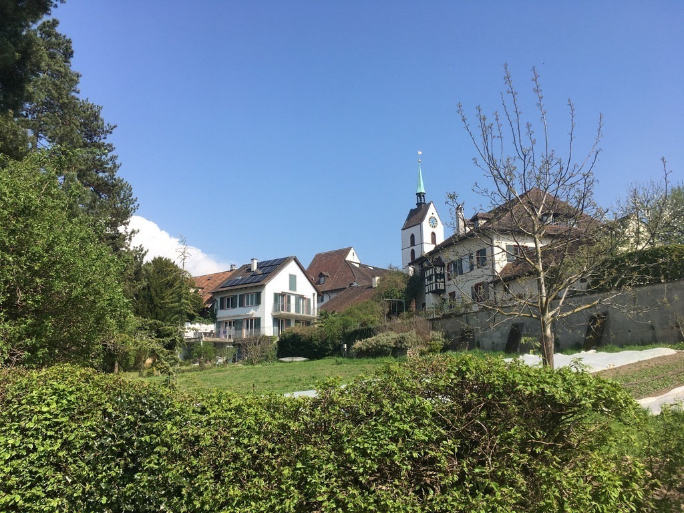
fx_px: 573
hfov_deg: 61.7
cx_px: 342
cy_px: 256
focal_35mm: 29
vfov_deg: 48.2
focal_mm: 4.15
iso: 25
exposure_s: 1/1221
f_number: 2.2
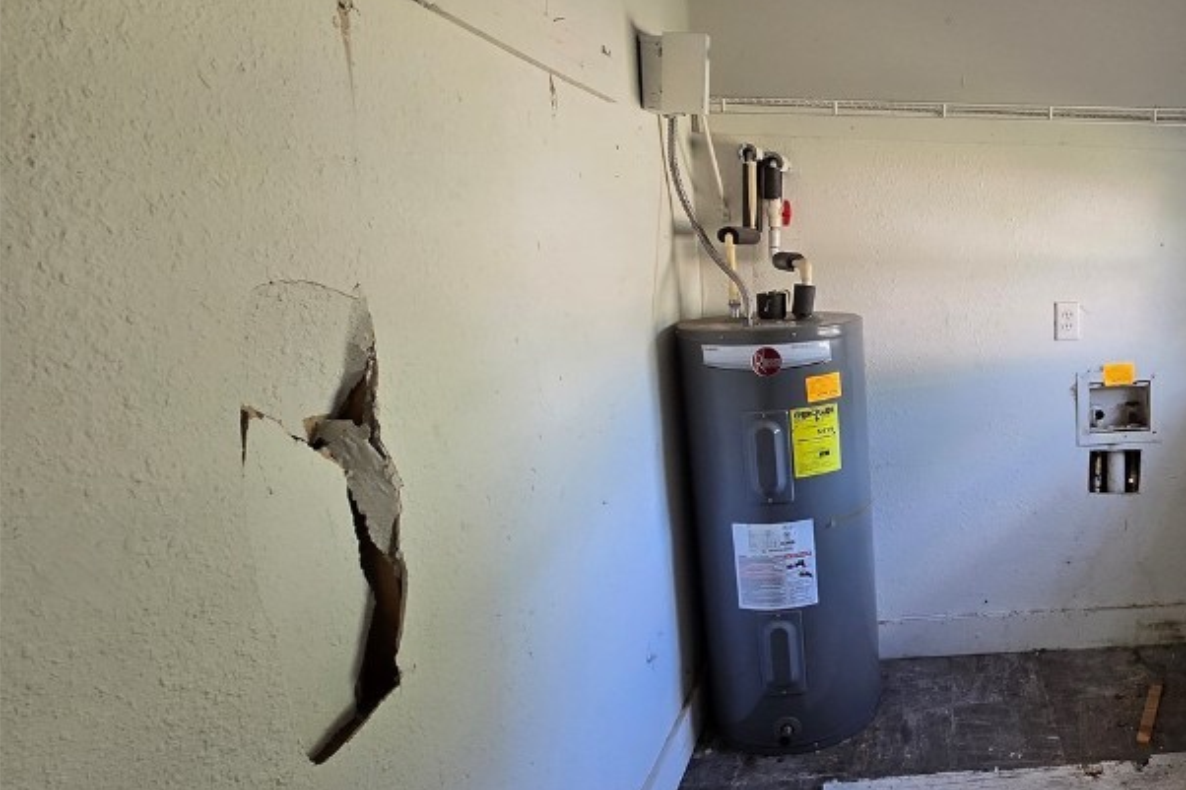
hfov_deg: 66.4
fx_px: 757
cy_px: 388
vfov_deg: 55.1
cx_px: 1007
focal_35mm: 23
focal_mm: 2.2
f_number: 2.2
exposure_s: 1/60
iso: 160
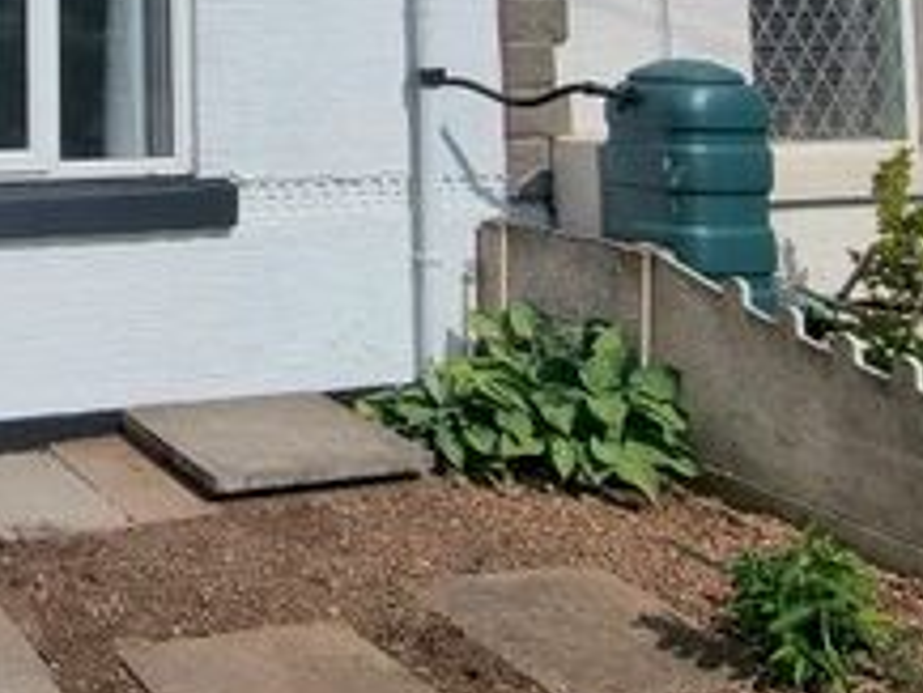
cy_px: -40
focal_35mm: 42
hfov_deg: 36.1
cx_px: -153
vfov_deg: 31.2
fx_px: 1121
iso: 50
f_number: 2.2
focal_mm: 2.2
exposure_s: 1/5120
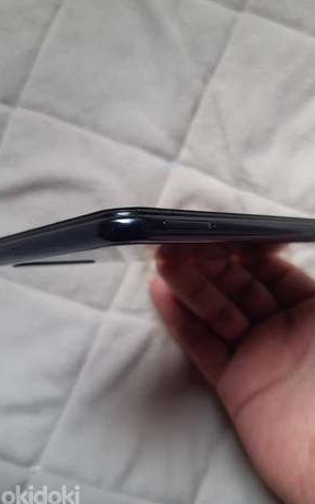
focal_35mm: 30
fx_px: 412
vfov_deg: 62.9
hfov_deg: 41.8
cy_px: 259
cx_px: 176
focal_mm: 3.92
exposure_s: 1/121
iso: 40
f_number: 1.7
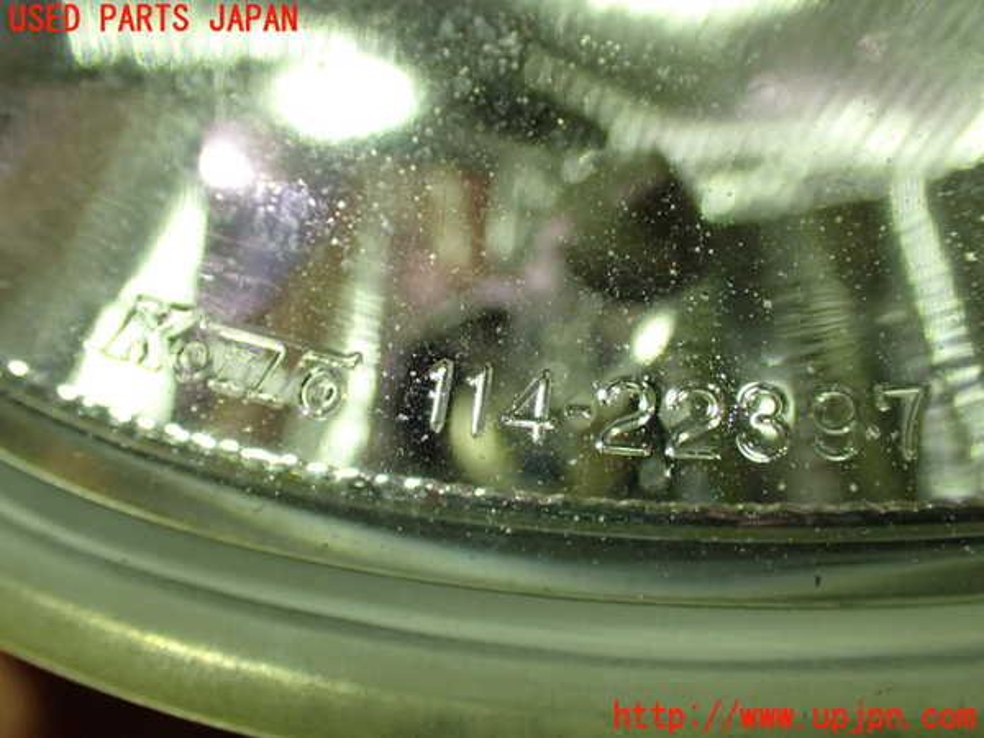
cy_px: 369
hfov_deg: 49.0
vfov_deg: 37.7
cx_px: 492
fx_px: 1080
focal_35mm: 38
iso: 800
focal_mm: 6.83
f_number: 2.7
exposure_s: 1/40
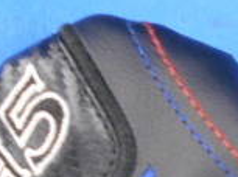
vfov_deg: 12.6
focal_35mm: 109
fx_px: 748
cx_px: 325
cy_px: 295
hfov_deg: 16.9
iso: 400
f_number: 3.2
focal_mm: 4.6
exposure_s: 1/13
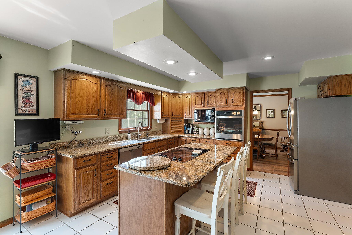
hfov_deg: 94.3
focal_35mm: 17
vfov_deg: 71.4
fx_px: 163
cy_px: 118
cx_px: 176
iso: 400
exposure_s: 1/5
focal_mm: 16.7
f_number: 9
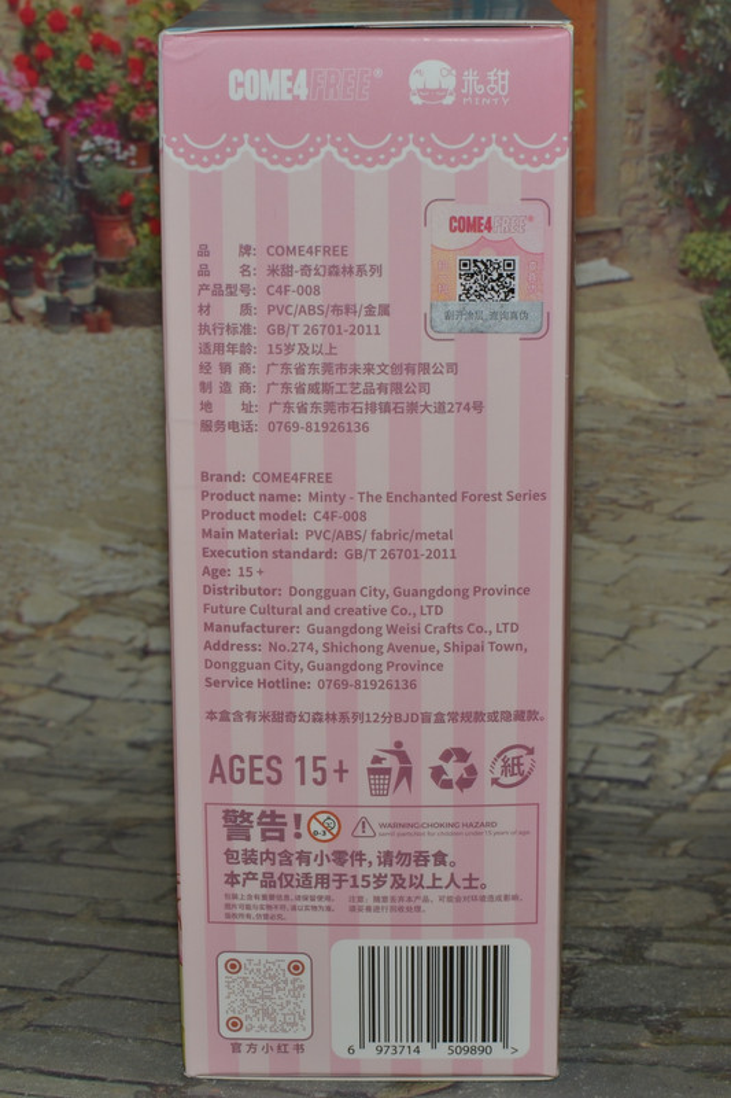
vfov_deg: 37.9
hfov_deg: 25.7
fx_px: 1600
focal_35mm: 52
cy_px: 549
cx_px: 366
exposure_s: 1/60
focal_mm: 35
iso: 100
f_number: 8
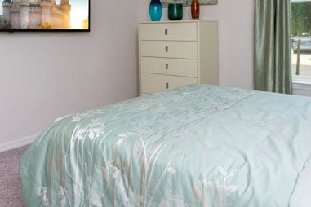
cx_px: 165
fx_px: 320
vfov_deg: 34.5
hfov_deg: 51.9
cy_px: 33
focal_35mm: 37
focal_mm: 20
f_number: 18
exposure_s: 1/100
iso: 1000
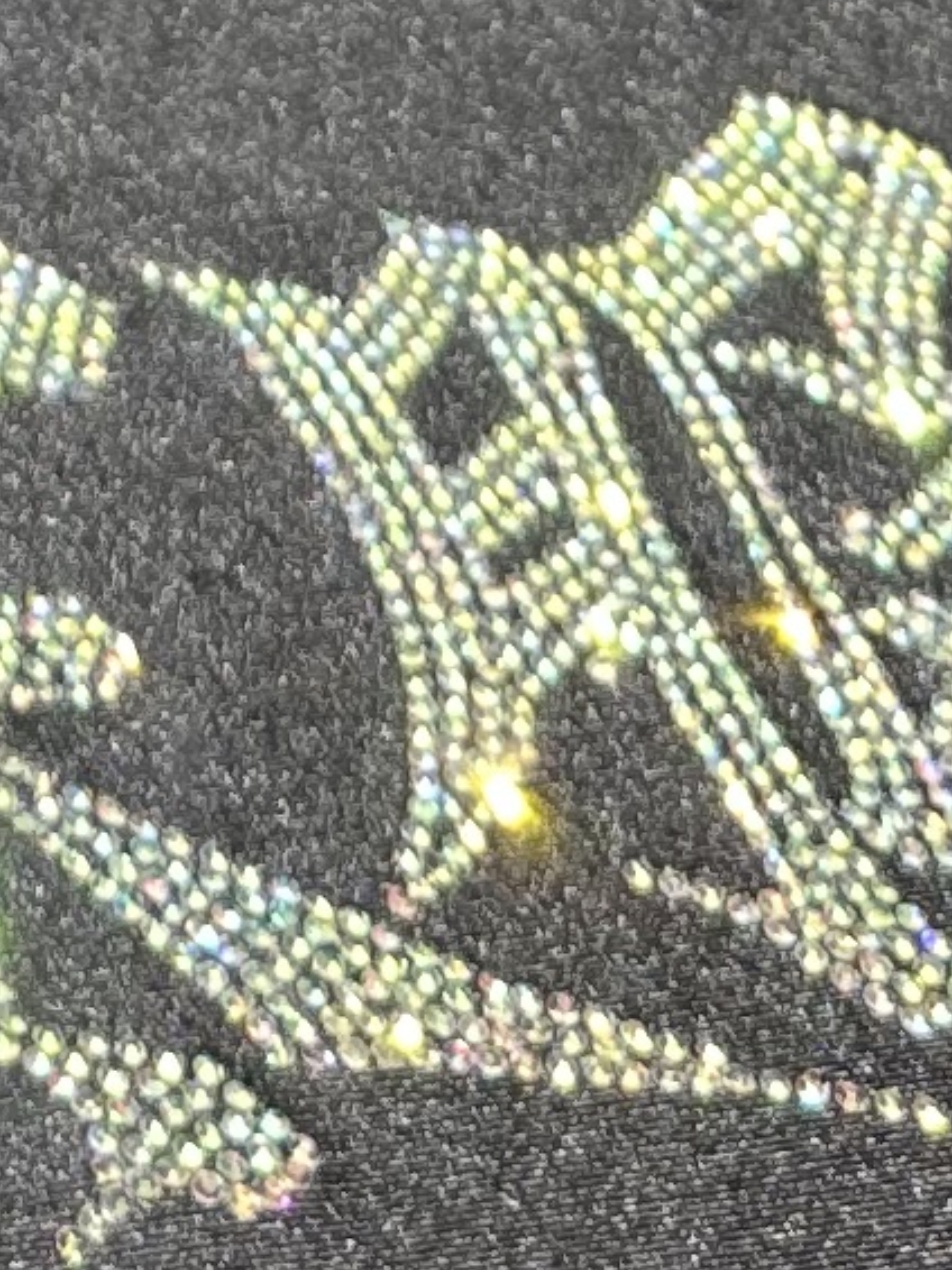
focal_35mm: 171
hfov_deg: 8.2
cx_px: -1024
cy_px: -2475
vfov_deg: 9.3
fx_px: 6275
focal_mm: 6.86
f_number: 1.78
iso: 80
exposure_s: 1/100
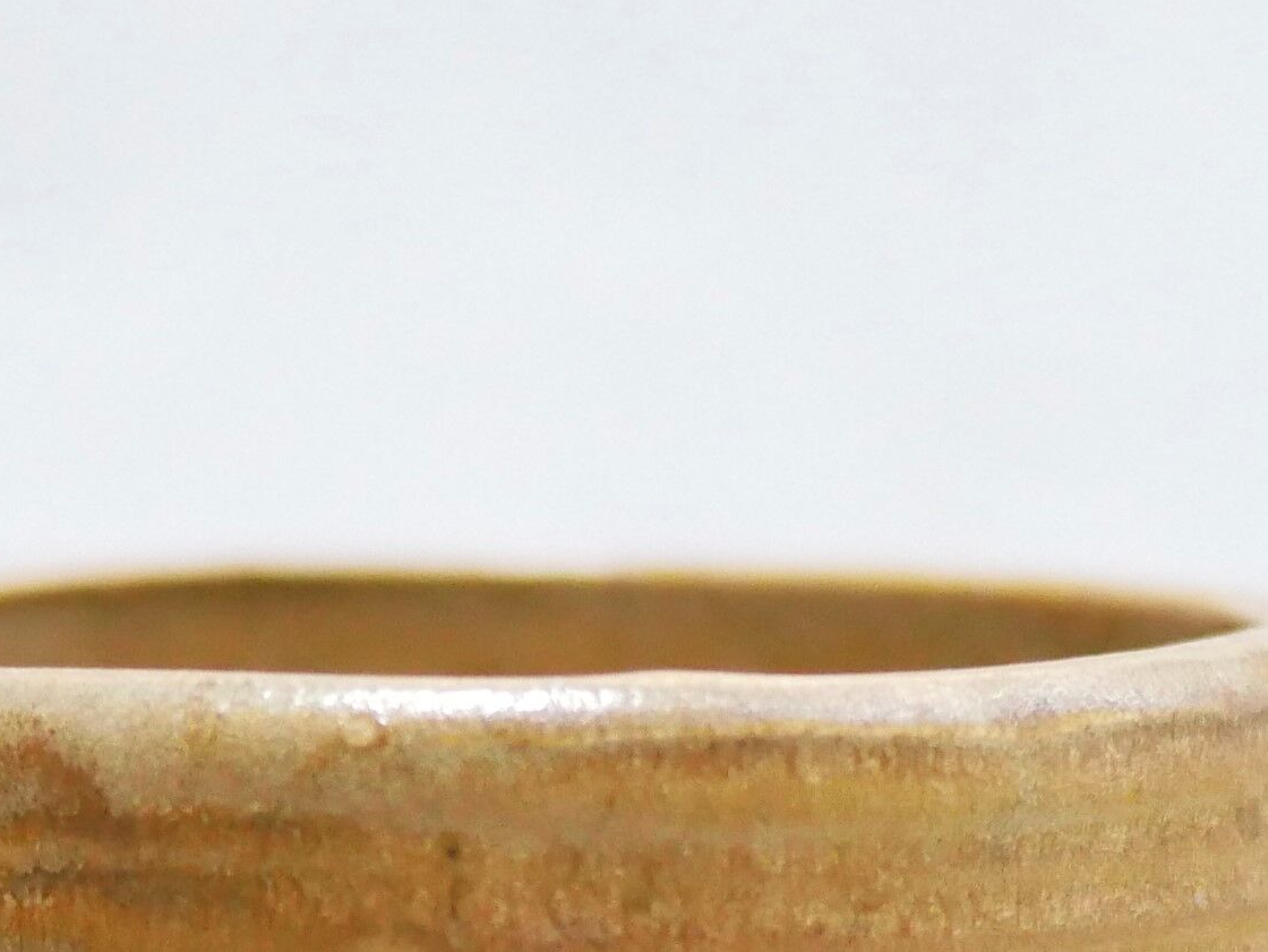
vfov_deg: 8.7
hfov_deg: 12.0
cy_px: 1656
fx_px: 6010
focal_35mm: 164
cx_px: 358
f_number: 1.7
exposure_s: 1/60
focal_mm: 20
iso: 1600
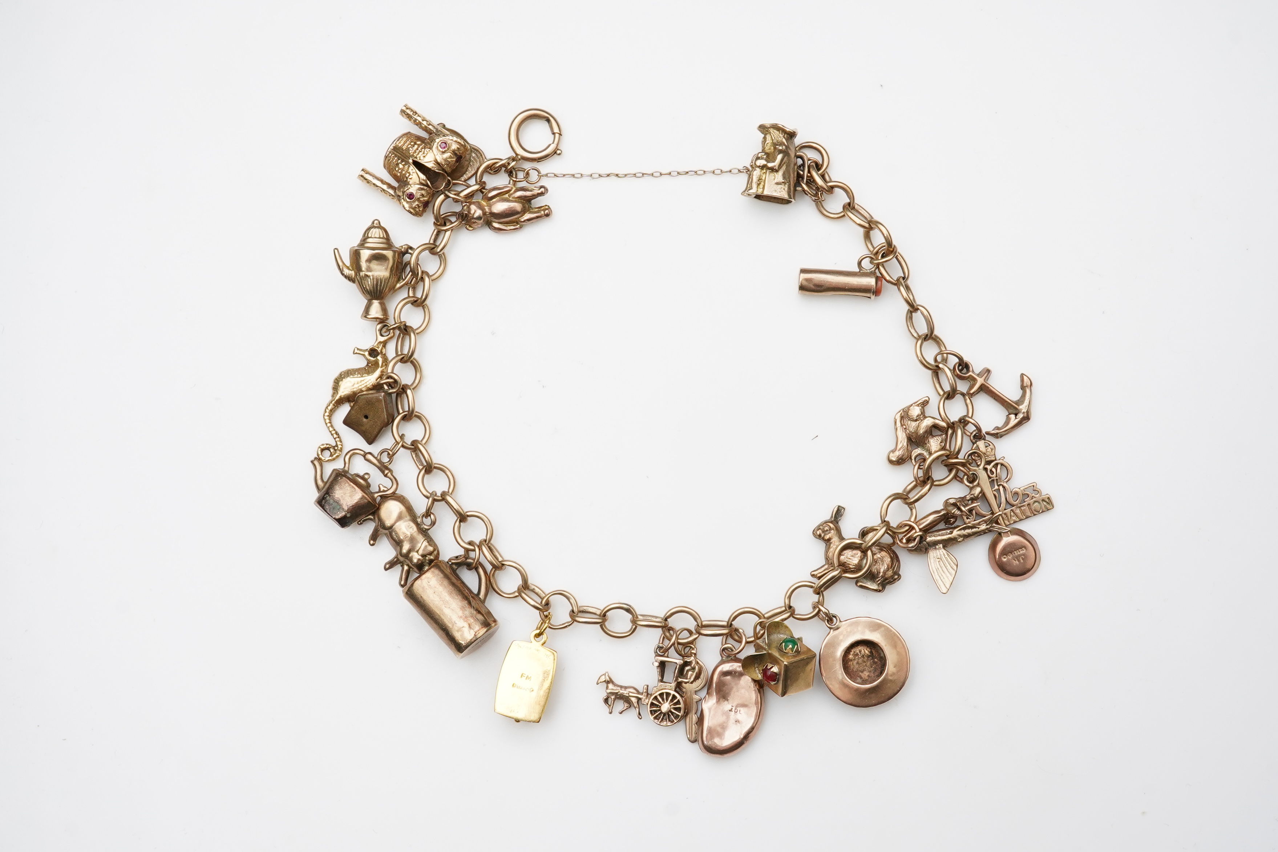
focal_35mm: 45
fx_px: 1597
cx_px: 639
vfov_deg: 29.9
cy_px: 426
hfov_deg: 43.6
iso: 640
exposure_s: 1/125
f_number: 20
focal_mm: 30
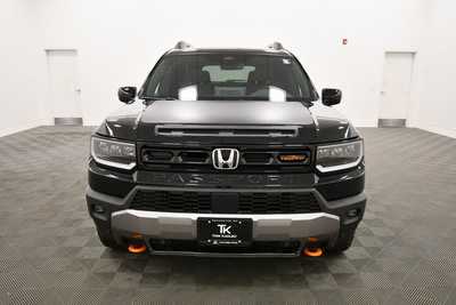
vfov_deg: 46.4
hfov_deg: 65.5
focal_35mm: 28
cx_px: 228
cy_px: 152
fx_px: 355
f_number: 5.6
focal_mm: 19
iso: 1100
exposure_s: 1/125
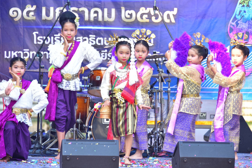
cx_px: 126
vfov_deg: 6.8
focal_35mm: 201
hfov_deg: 10.2
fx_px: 1407
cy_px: 84
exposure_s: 1/125
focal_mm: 200
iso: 200
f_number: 6.3
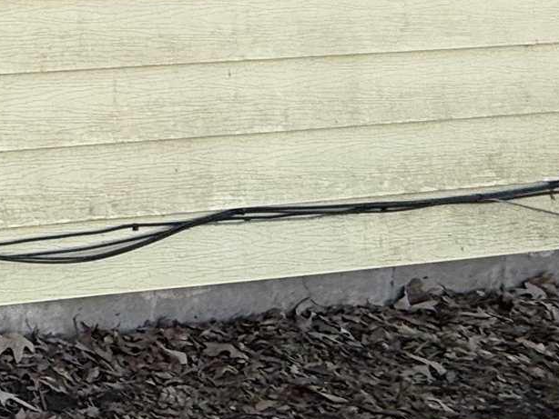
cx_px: -652
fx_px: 1131
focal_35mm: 70
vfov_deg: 19.2
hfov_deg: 17.0
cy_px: -153
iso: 50
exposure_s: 1/164
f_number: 2.2
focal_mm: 2.22
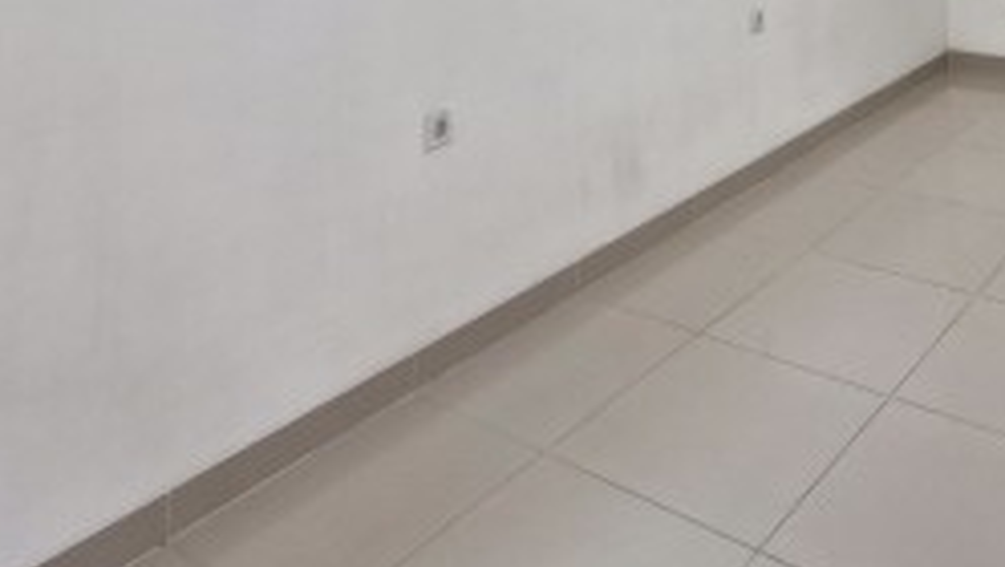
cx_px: 780
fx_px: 934
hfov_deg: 53.4
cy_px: -239
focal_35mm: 35
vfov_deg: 26.5
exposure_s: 1/50
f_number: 2.2
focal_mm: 1.74
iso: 160
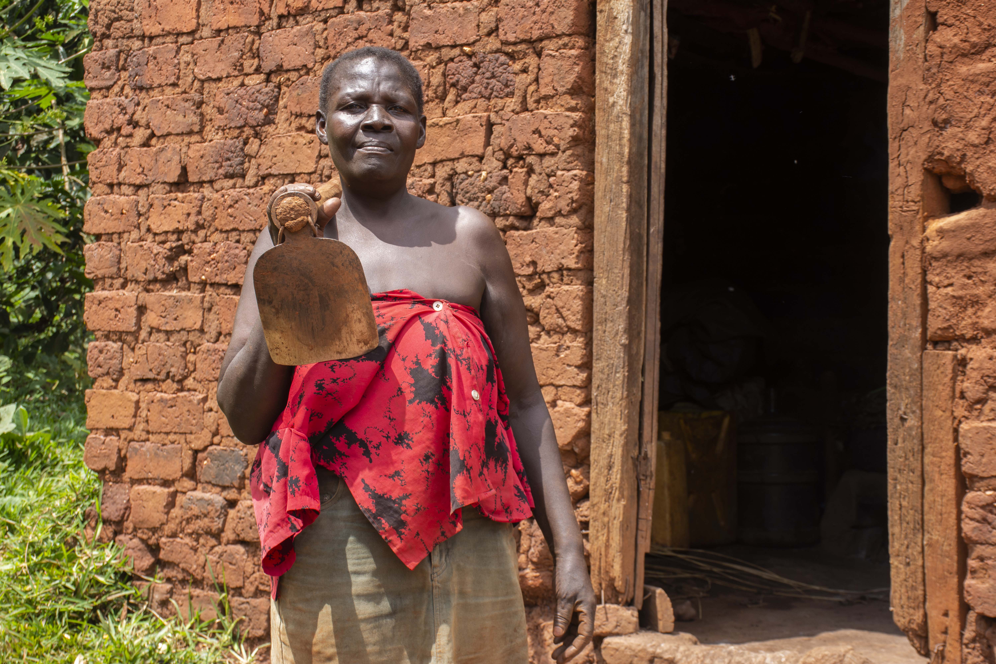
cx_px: 498
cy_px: 332
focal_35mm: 63
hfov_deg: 31.9
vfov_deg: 21.6
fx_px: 1743
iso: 160
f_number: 8
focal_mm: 42
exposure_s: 1/125
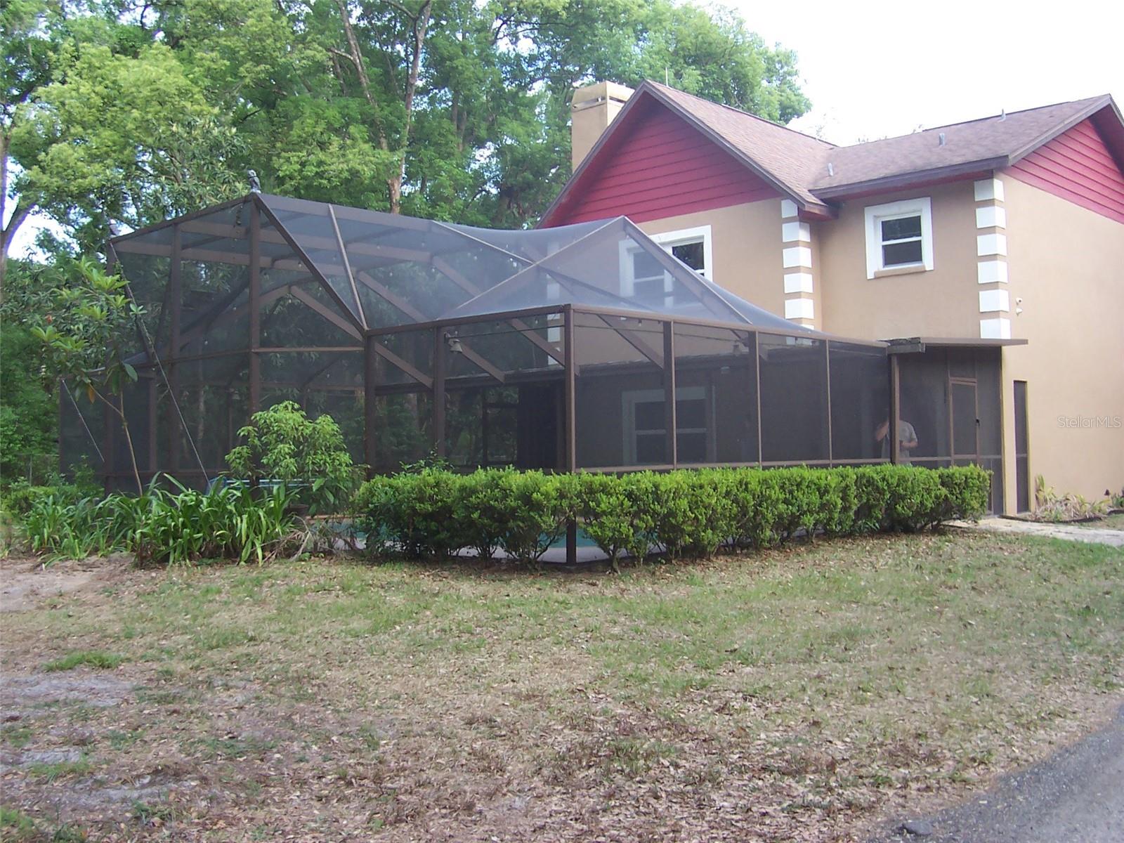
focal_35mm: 37
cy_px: 422
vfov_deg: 38.7
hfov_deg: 50.1
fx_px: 1201
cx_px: 562
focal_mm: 5.6
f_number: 2.8
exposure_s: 1/125
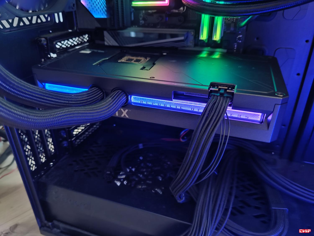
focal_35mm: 25
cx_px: 157
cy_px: 118
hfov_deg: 69.4
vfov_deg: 54.9
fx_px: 227
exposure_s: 1/13
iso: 252
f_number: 1.85
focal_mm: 6.78
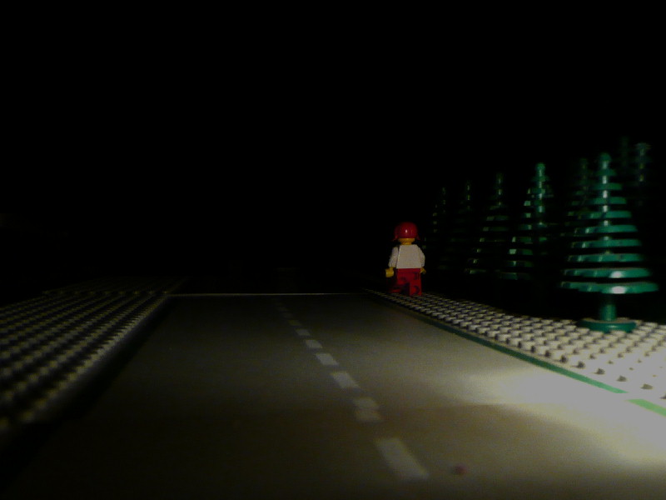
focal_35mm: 32
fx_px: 616
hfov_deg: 56.8
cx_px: 333
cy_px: 250
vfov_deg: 44.2
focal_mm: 4.6
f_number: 3.3
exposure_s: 1/1.3
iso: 200
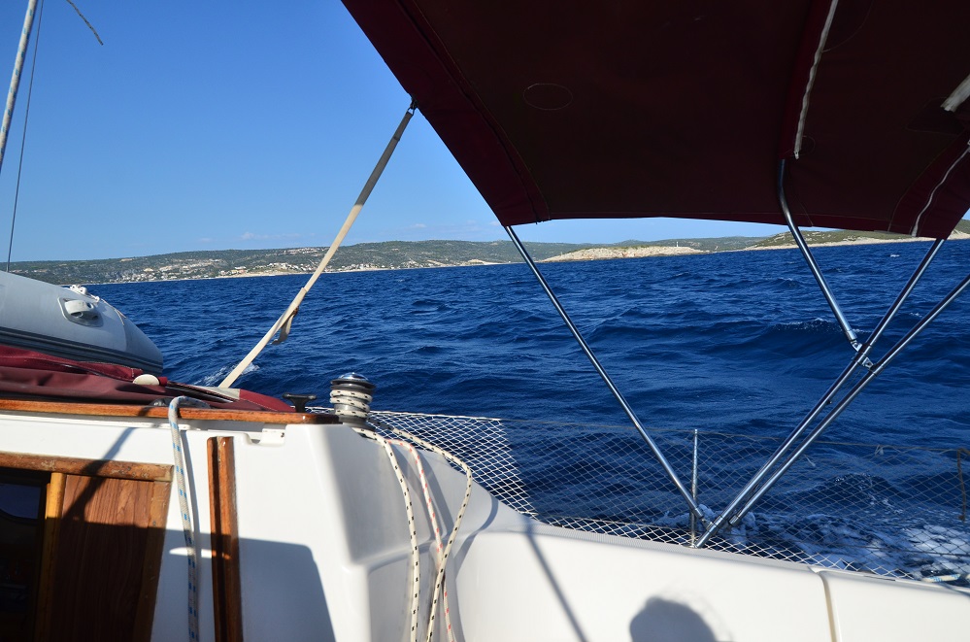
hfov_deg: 81.3
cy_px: 321
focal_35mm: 21
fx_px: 564
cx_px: 485
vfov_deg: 59.2
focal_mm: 14
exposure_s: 1/3200
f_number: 5.6
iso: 400
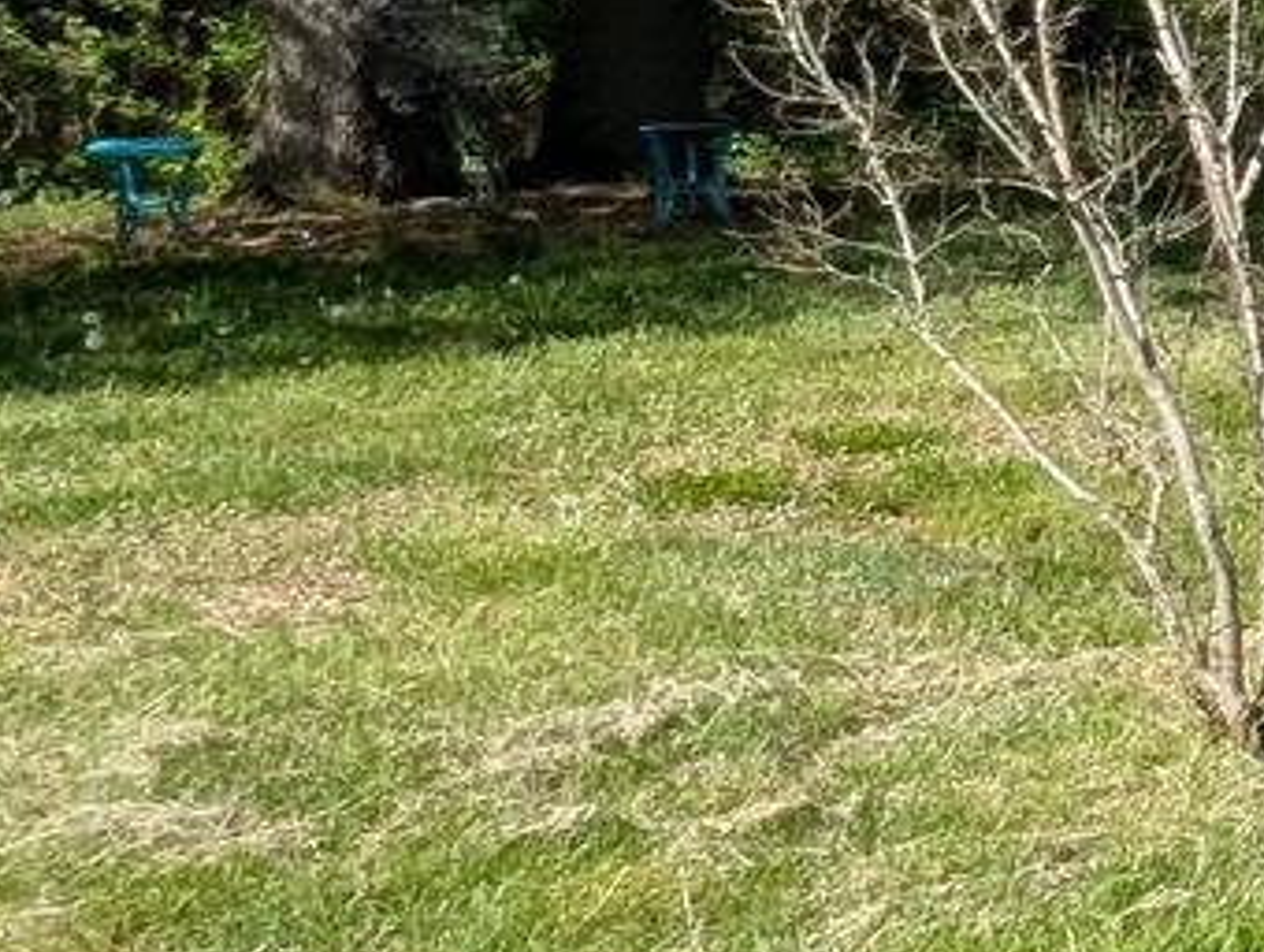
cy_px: -11
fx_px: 2852
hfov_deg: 14.8
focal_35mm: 78
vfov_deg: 18.4
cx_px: 3063
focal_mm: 1.95
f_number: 2.2
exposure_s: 1/898
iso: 48
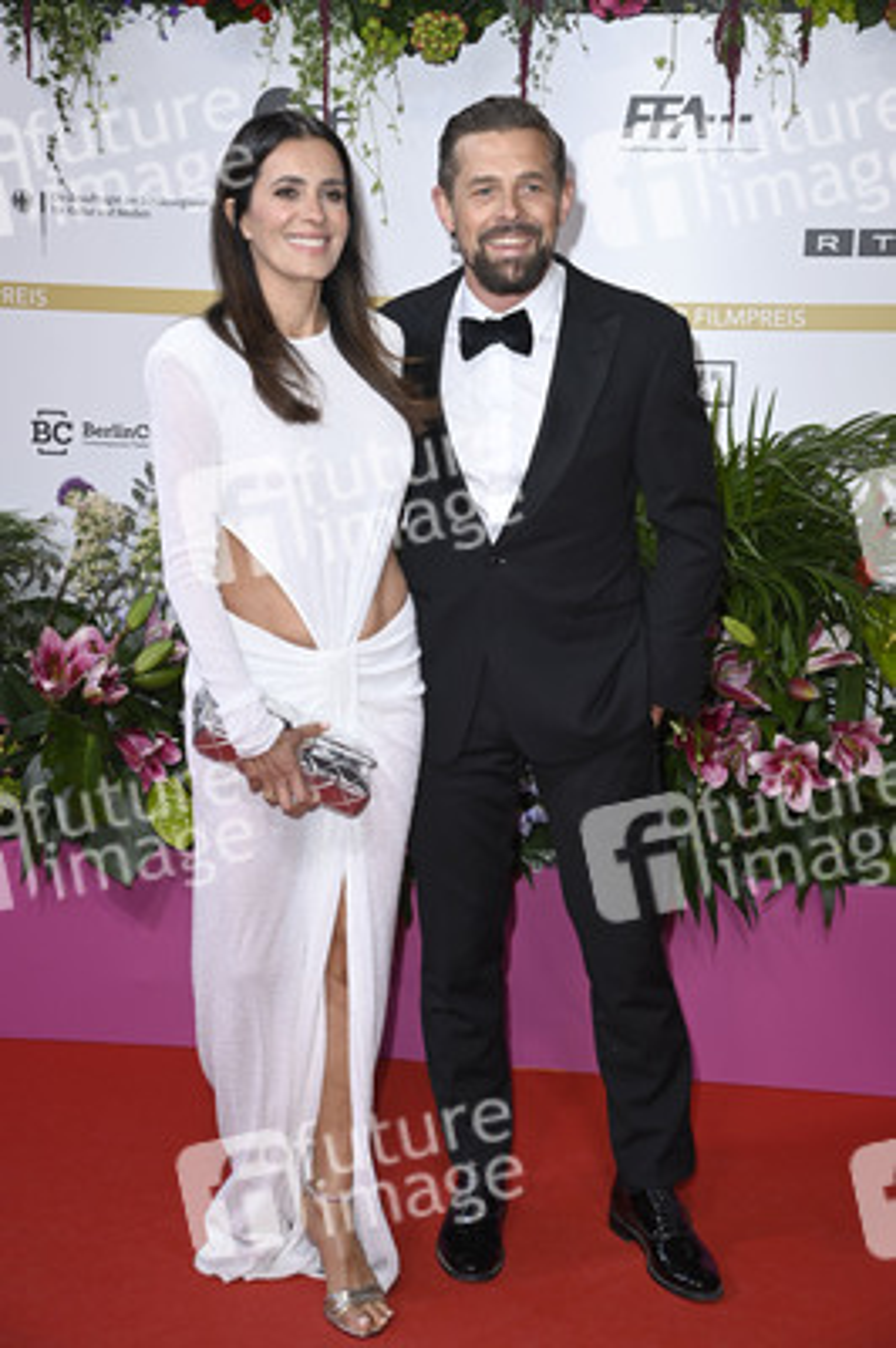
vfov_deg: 32.4
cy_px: 674
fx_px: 2319
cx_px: 448
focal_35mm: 62
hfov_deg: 21.9
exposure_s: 1/250
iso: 640
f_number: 6.3
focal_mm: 62
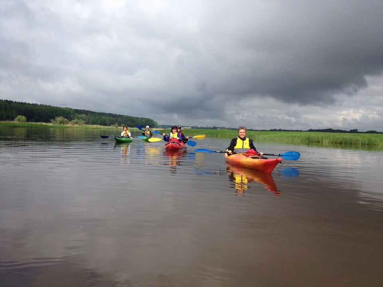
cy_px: 144
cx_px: 192
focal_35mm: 35
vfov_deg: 40.7
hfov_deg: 52.6
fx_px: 387
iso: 50
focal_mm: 4.28
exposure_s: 1/2208
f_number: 2.4
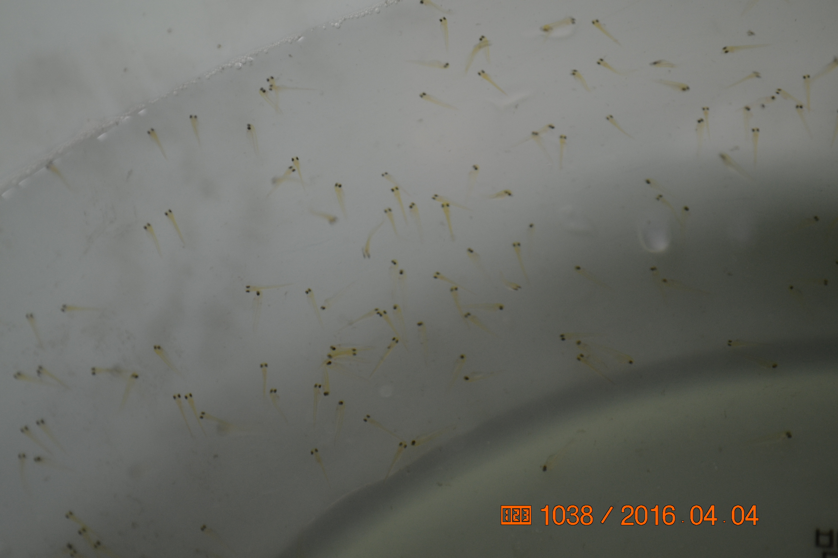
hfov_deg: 26.0
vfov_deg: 17.5
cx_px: 419
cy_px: 279
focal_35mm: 78
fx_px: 1816
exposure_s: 1/50
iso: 400
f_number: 5.6
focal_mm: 52
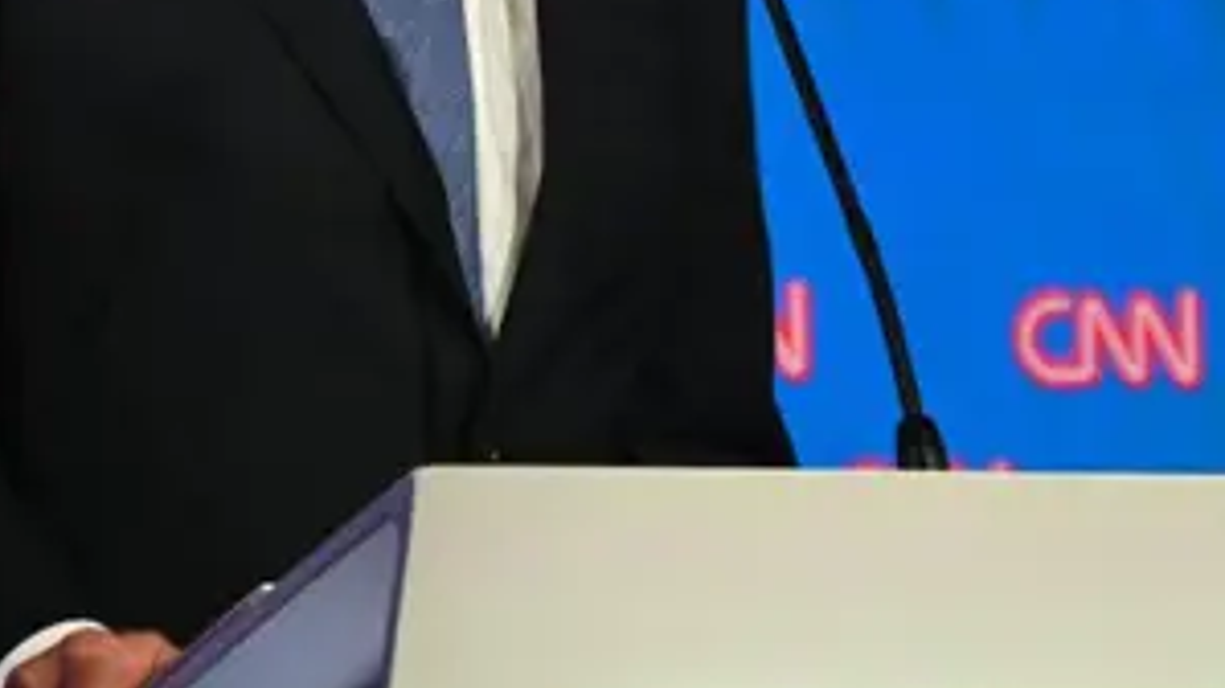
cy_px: -104
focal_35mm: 370
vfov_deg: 3.3
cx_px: 414
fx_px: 12015
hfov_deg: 5.8
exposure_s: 1/125
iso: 3600
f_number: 6.3
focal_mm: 120
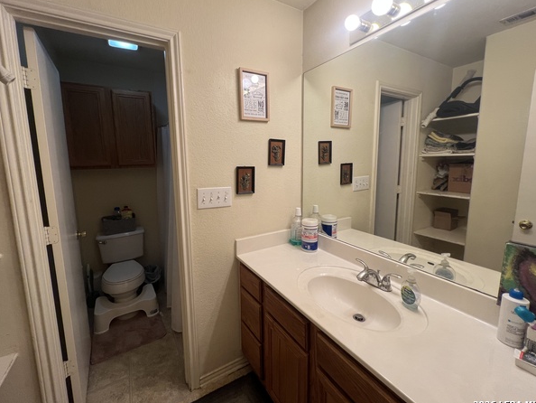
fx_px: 217
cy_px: 192
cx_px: 256
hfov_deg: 102.0
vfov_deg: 85.7
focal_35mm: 14
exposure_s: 1/120
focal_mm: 1.57
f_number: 1.8
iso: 125
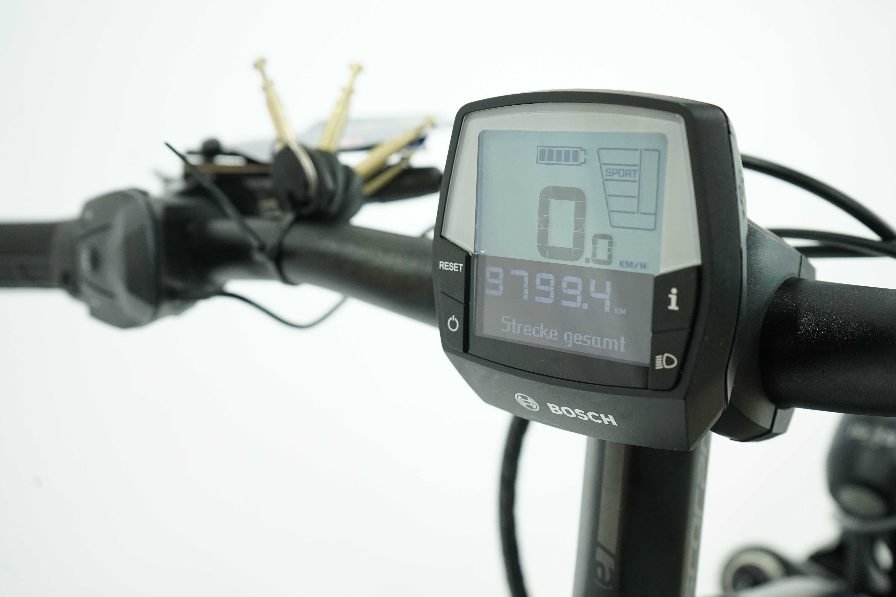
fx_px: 946
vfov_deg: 35.1
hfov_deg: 50.7
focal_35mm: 38
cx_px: 448
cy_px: 298
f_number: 5.6
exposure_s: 1/200
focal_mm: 38
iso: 3200
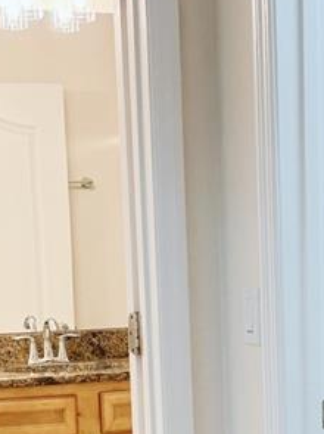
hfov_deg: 15.0
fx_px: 1225
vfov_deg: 19.4
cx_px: 224
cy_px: 441
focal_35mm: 98
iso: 125
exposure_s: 1/120
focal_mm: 6.76
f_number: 1.78
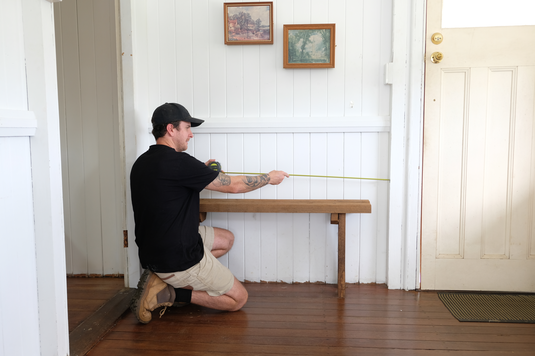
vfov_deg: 41.1
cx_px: 268
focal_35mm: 32
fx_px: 476
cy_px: 178
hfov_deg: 58.7
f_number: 3.2
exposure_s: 1/40
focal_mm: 21.4
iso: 200
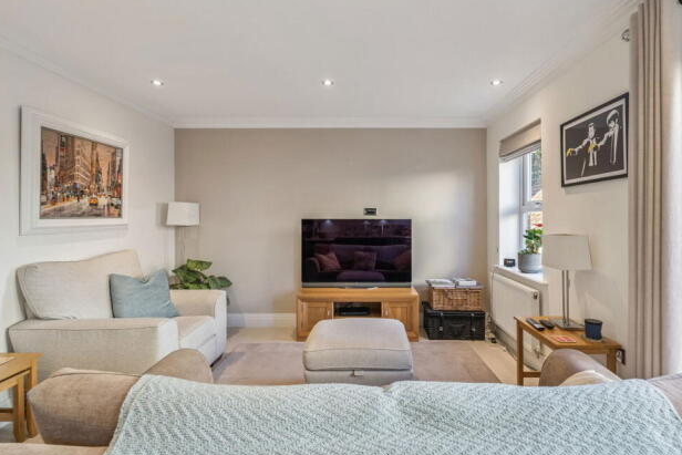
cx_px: 354
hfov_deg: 93.2
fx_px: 322
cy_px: 222
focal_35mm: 17
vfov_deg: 70.5
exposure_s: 1/25
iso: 640
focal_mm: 16
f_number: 8
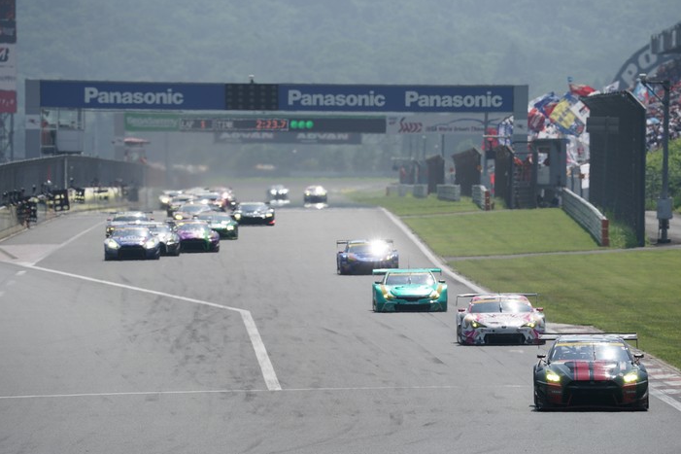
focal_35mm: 532
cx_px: 349
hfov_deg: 3.9
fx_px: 10061
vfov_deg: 2.6
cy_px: 227
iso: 200
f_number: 8
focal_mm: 518
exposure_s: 1/800
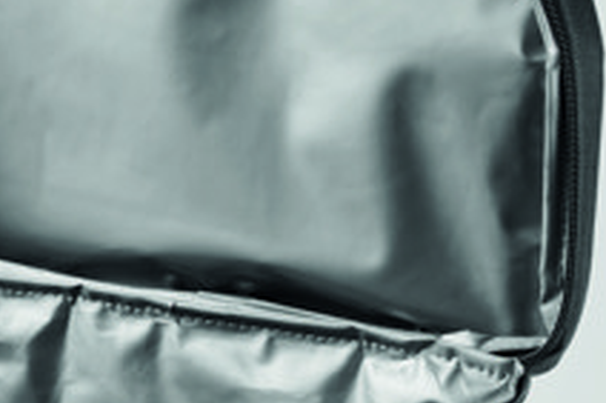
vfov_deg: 5.7
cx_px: 180
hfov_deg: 8.5
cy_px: 143
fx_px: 4054
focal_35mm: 241
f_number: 13
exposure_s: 1/125
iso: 125
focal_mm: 85
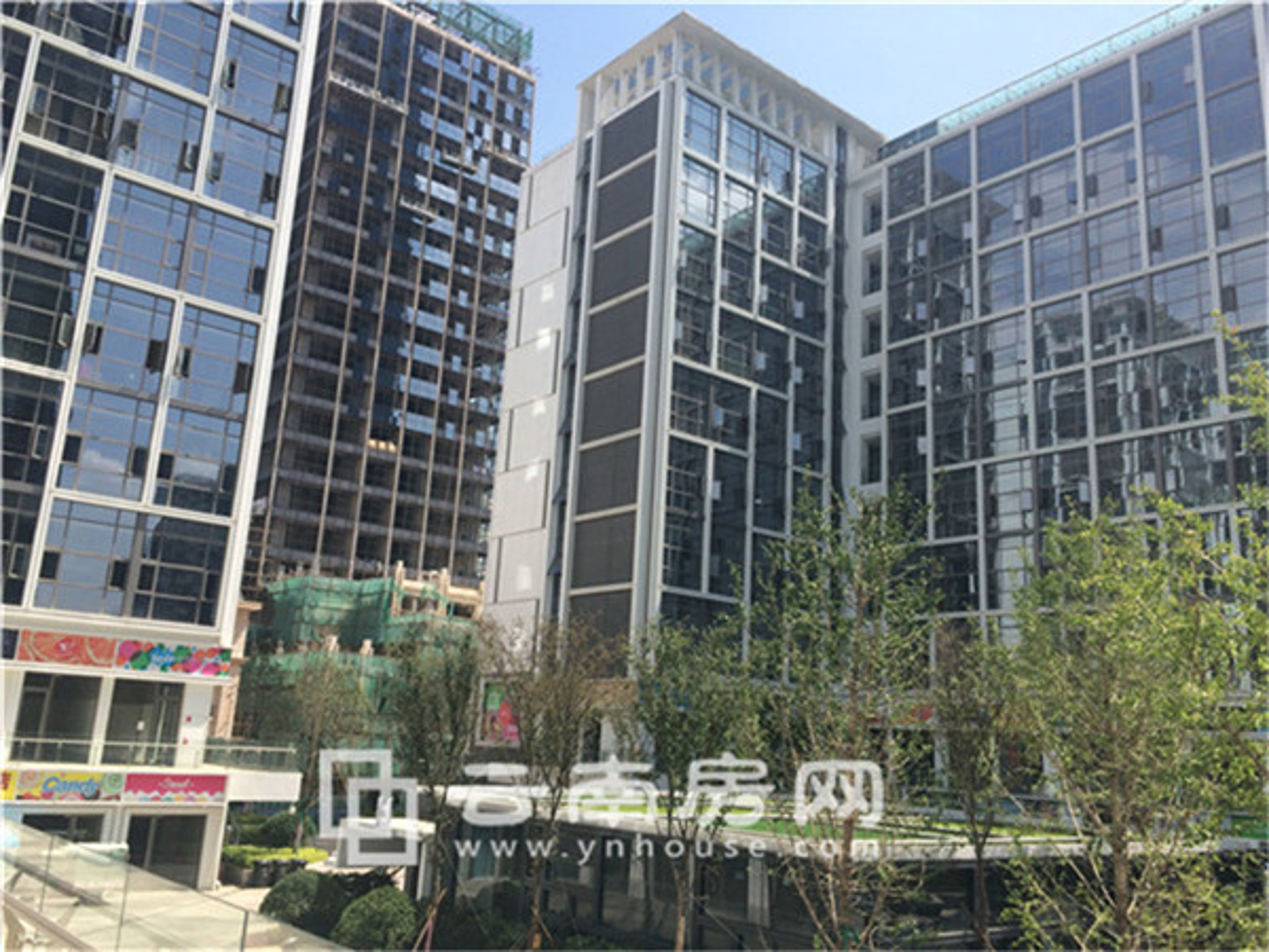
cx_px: 634
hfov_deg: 61.7
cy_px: 476
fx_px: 1063
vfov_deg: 48.2
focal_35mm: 29
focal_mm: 4.15
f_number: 2.2
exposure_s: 1/1642
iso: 32
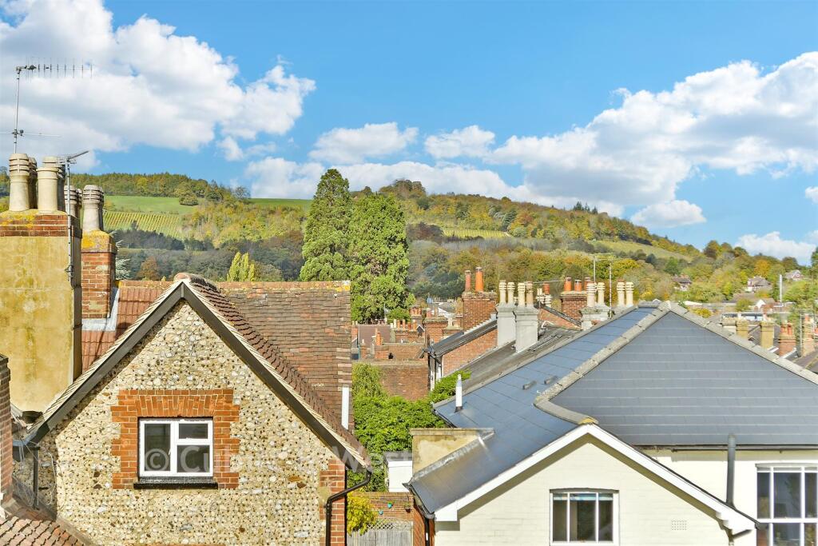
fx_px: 1863
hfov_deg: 24.8
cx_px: 409
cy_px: 273
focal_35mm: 82
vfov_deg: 16.7
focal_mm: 55
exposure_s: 1/640
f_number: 8
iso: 160
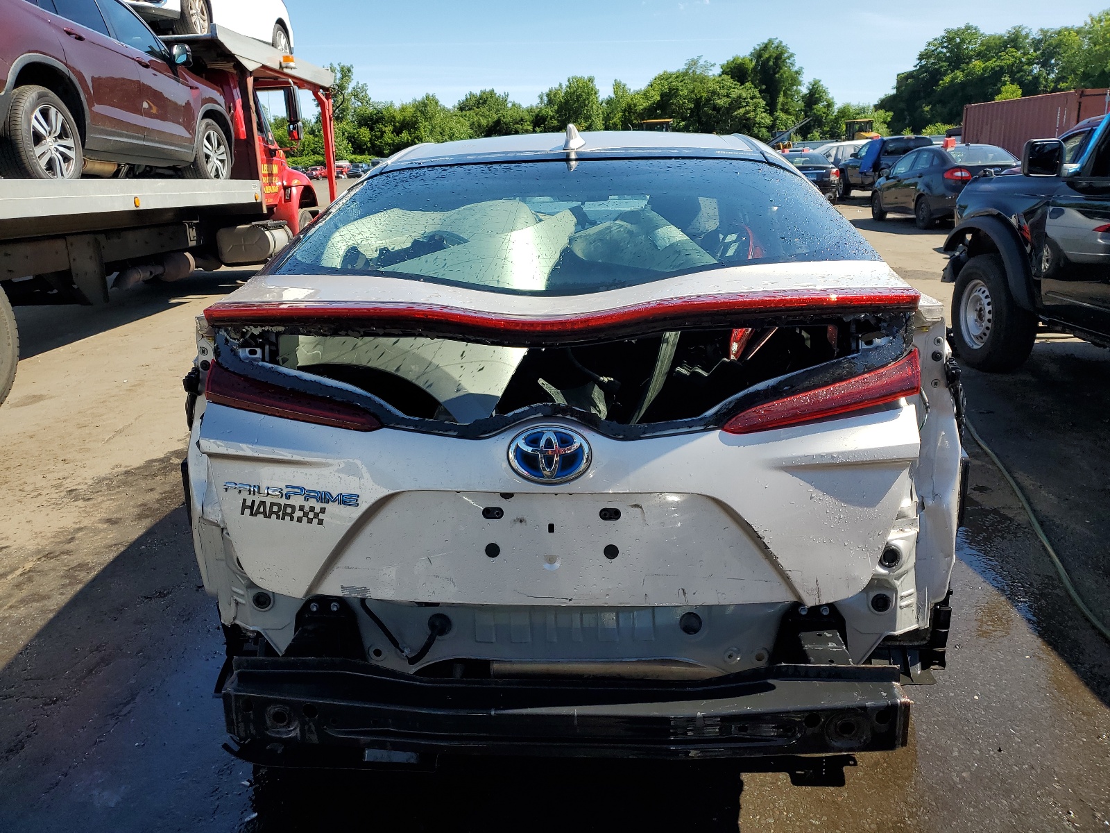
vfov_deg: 53.1
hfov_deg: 67.3
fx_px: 834
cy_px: 416
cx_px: 555
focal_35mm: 26
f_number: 1.5
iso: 50
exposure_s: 1/2000
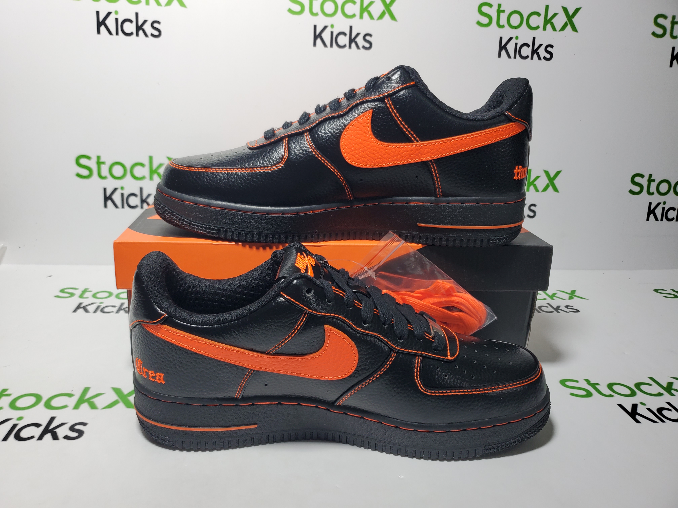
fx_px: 509
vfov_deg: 53.1
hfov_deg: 67.3
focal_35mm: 26
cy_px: 254
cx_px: 339
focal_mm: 4.3
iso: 50
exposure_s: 1/378
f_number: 1.5
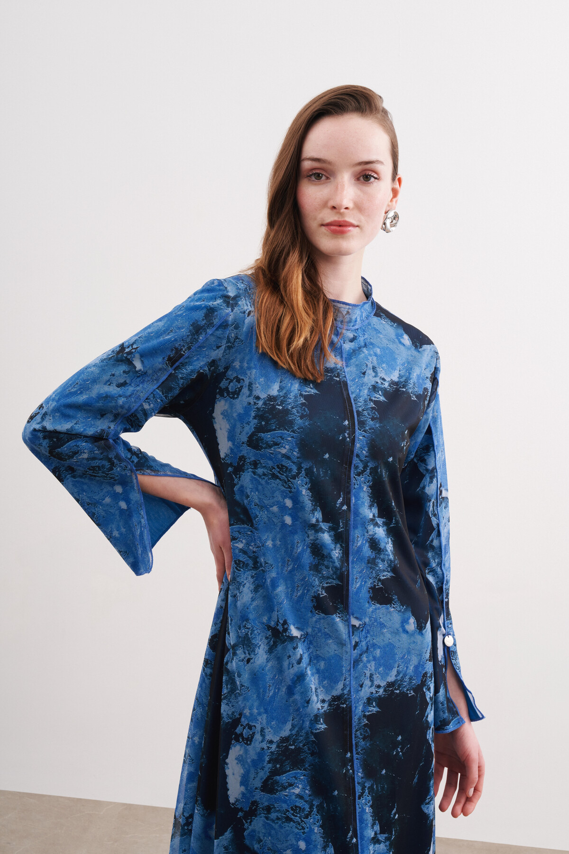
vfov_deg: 38.9
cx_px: 284
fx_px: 1209
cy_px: 427
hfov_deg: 26.5
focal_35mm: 51
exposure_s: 1/160
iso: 400
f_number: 11
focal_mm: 51
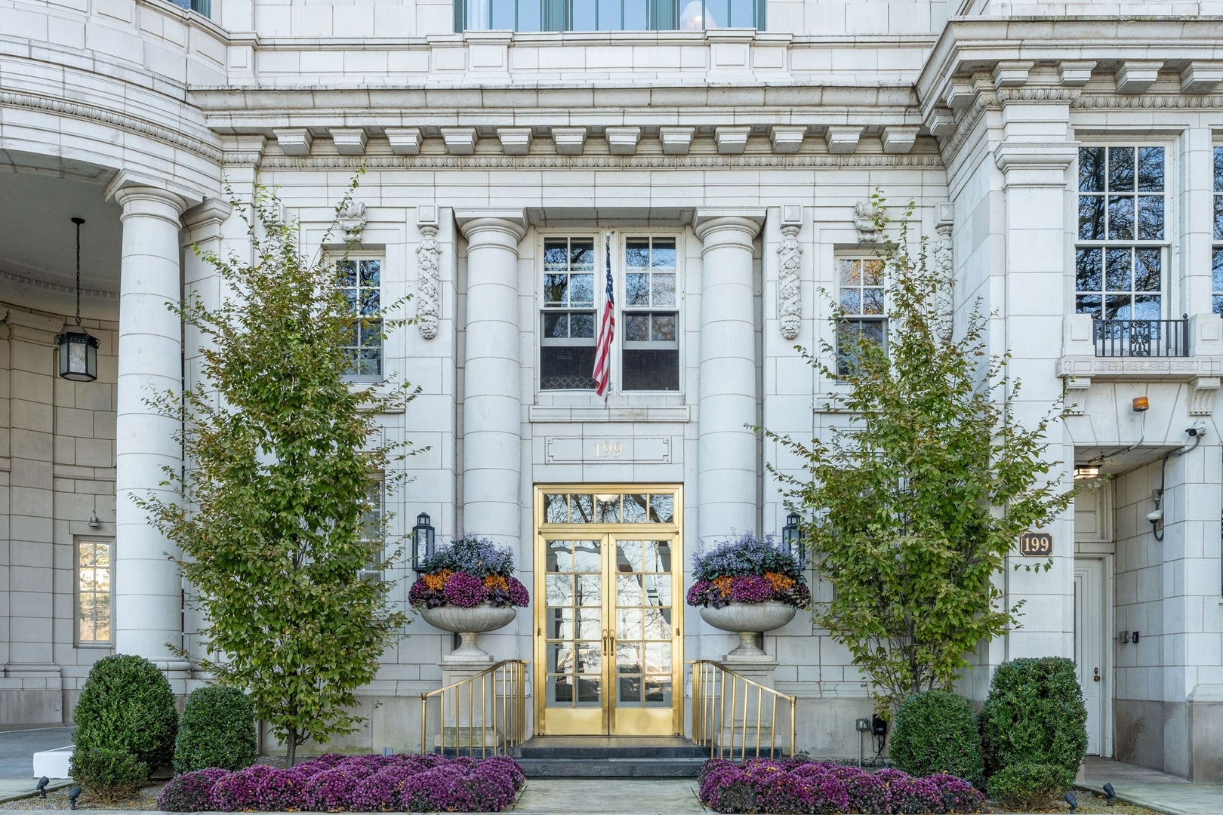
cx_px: 612
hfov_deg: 61.9
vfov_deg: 43.6
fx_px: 1019
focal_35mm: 30
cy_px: 408
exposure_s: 1/125
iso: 320
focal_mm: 20
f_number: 9
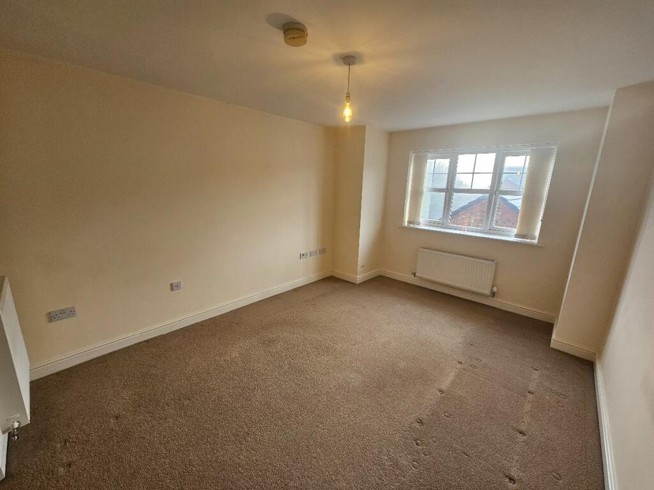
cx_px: 327
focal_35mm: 13
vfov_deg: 89.9
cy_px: 245
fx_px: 246
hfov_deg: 106.2
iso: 64
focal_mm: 2.2
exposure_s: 1/50
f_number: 2.2
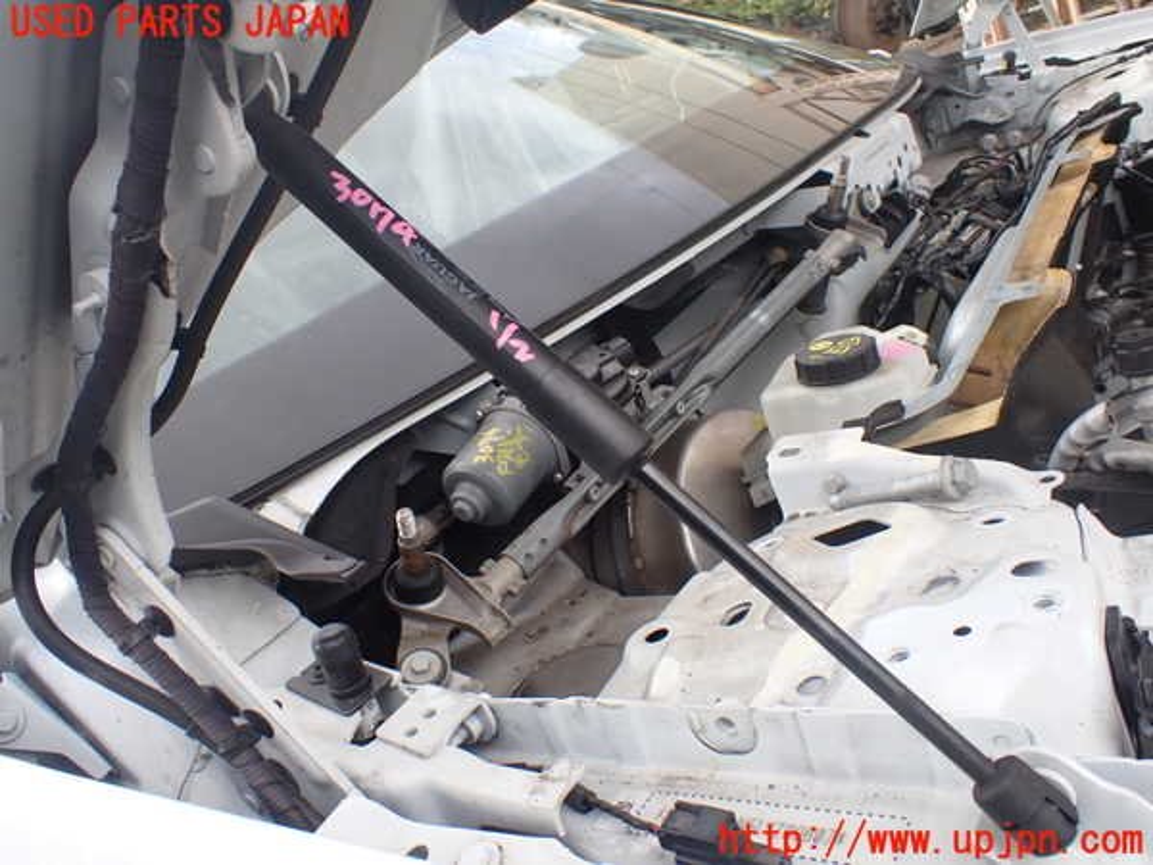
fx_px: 999
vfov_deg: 46.8
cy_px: 432
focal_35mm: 30
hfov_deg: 60.0
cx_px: 576
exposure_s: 1/200
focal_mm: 5.4
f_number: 3.2
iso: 100
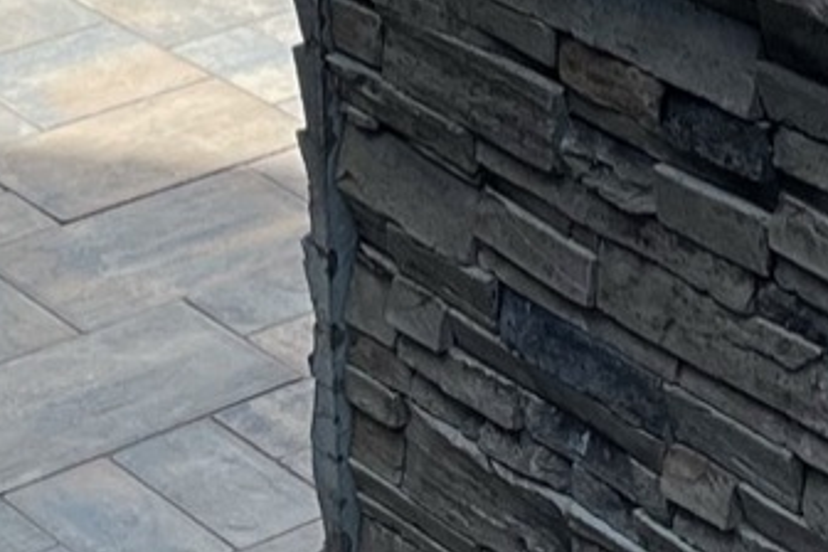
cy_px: -543
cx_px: 550
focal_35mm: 161
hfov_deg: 12.7
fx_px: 3703
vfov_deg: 8.1
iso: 32
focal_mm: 4.2
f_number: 1.6
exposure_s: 1/2353
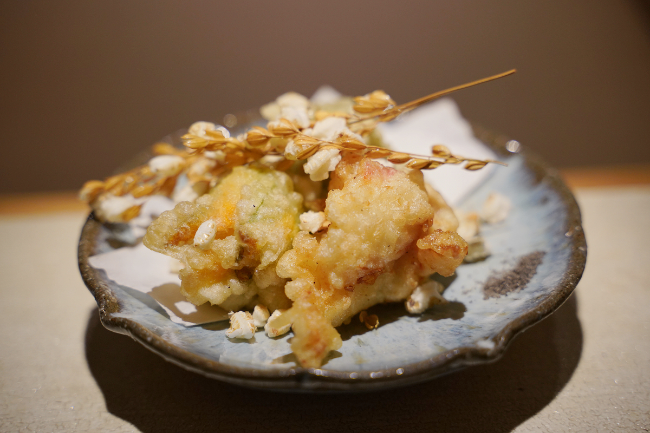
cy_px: 216
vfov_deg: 18.2
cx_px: 325
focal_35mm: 75
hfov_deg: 27.0
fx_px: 1354
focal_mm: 75
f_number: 4
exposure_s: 1/80
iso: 1000
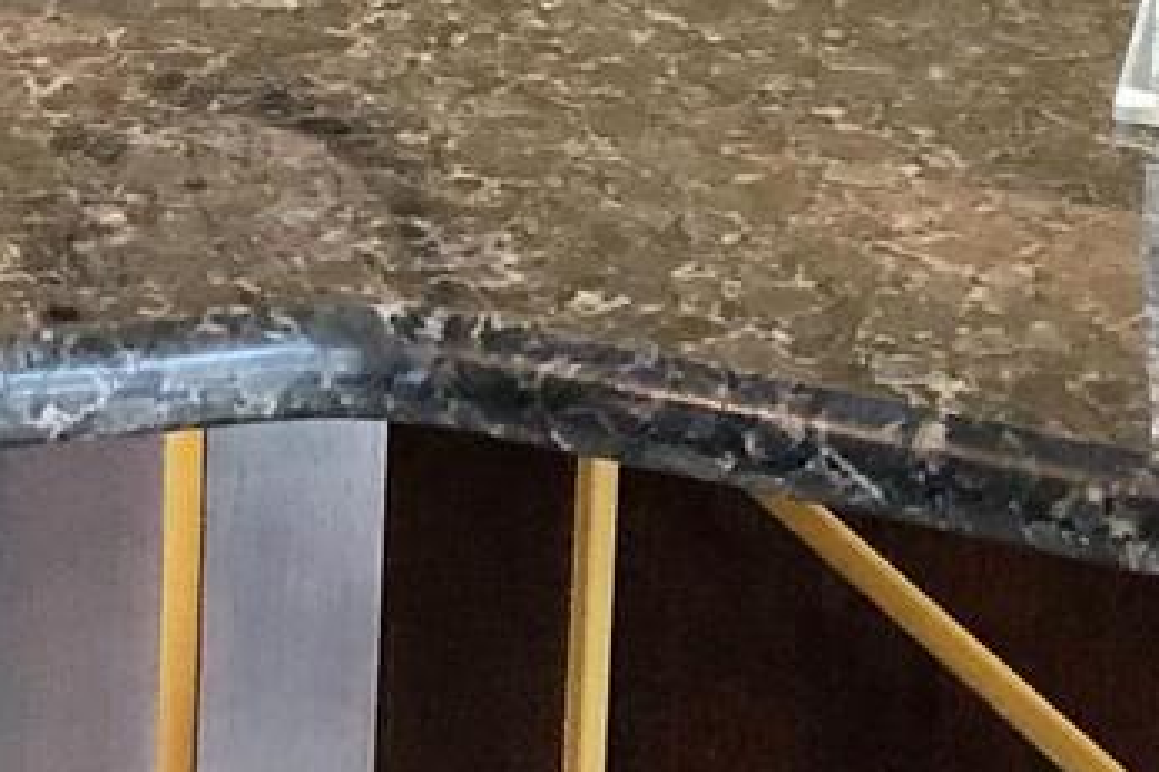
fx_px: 3893
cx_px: -220
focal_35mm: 121
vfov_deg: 10.3
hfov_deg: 16.3
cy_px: -819
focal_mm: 4
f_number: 1.8
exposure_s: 1/15
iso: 64
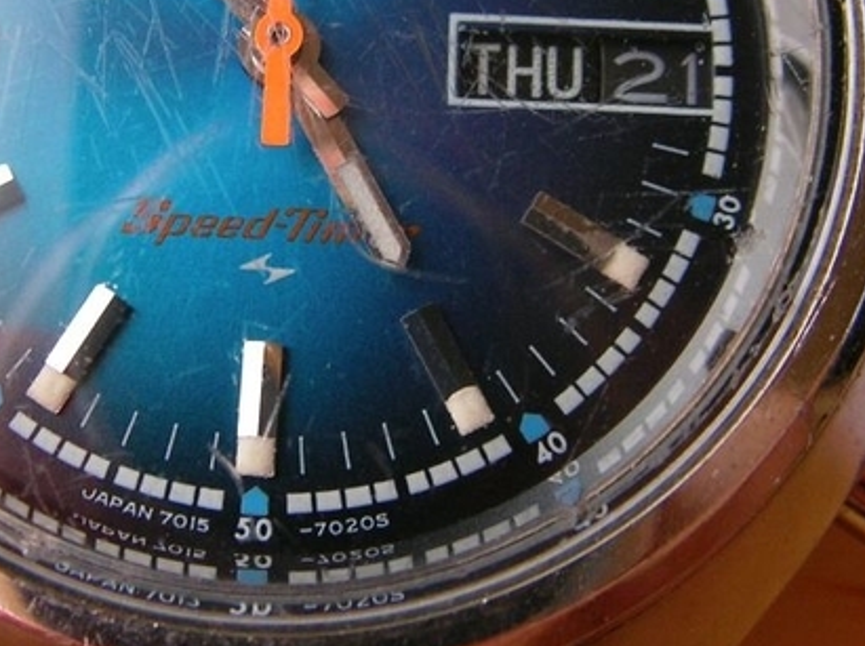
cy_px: 130
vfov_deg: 19.6
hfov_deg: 26.2
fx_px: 1846
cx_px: 303
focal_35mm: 74
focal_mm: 5.8
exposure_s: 1/16.6
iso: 100
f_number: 3.5
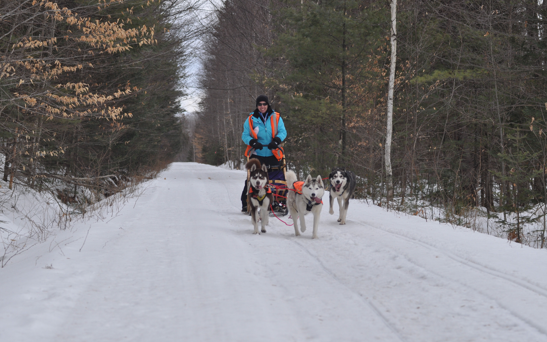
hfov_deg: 19.5
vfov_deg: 12.2
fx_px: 1595
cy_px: 168
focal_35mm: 107
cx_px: 274
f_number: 4.5
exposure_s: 1/1000
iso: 400
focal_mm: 70
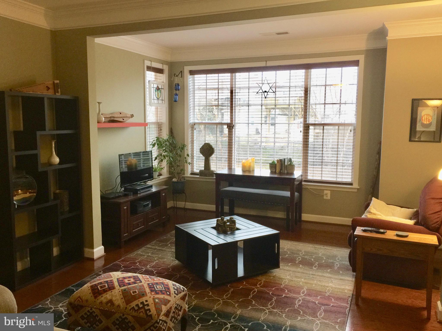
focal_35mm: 29
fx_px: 370
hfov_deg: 61.7
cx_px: 221
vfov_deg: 48.2
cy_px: 166
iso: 50
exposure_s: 1/30
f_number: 2.2
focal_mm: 4.15
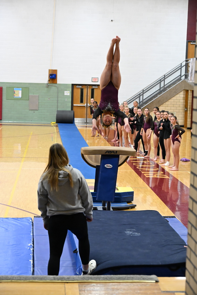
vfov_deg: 28.1
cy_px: 148
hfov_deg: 18.9
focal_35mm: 72
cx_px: 98
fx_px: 591
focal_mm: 72
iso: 14400
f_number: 6.3
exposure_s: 1/320
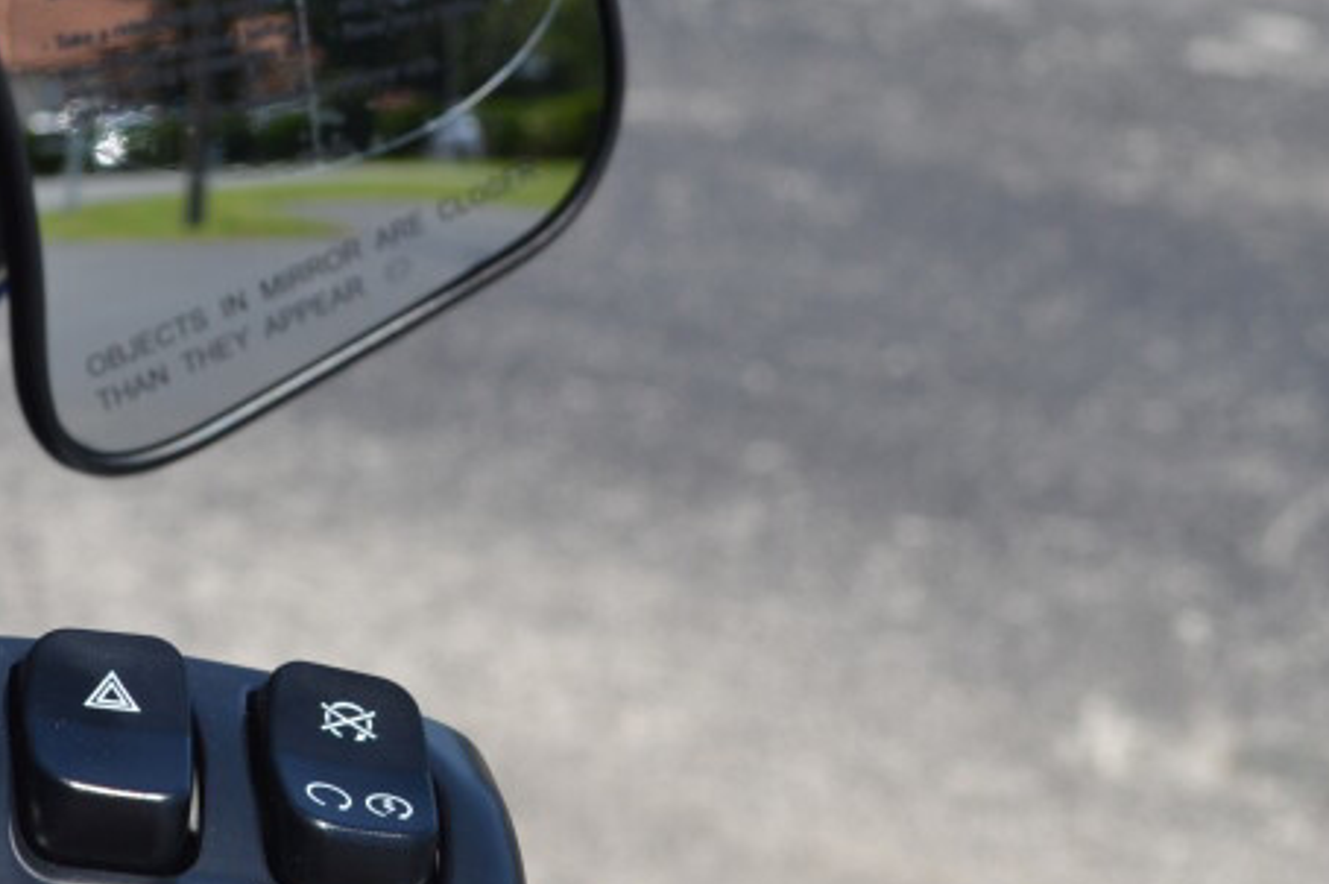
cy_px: 574
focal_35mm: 127
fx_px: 4685
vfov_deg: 10.8
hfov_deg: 16.0
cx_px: 293
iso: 100
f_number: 8
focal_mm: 32
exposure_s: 1/250
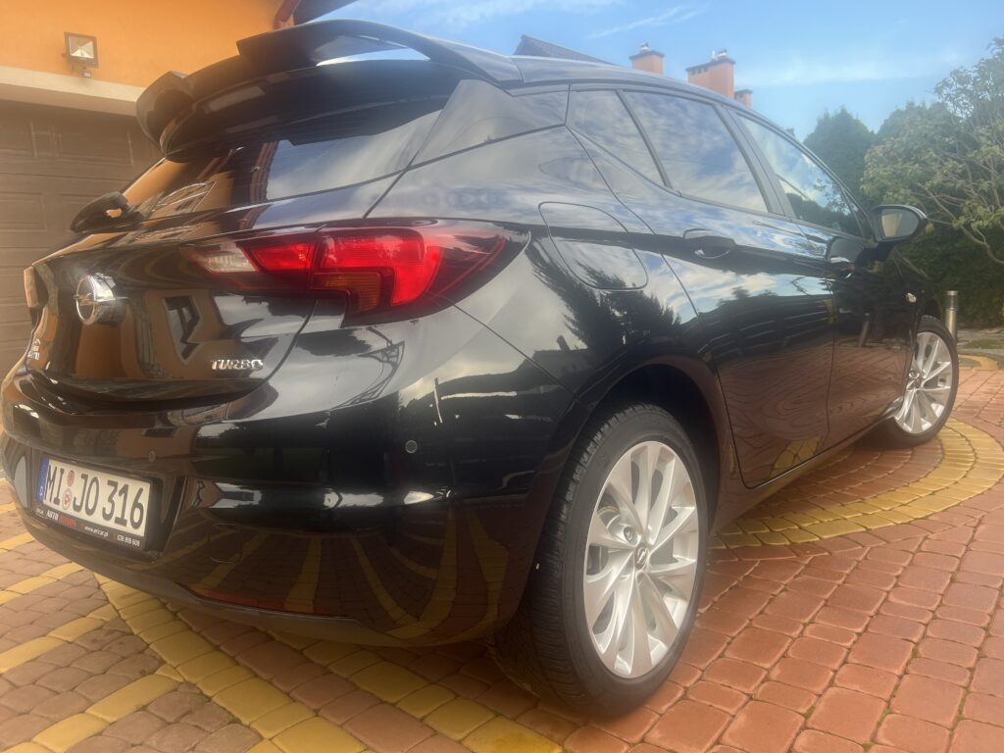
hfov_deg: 67.3
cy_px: 376
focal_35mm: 26
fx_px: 754
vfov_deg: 53.1
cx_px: 502
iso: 50
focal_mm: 5.7
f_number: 1.5
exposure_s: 1/374
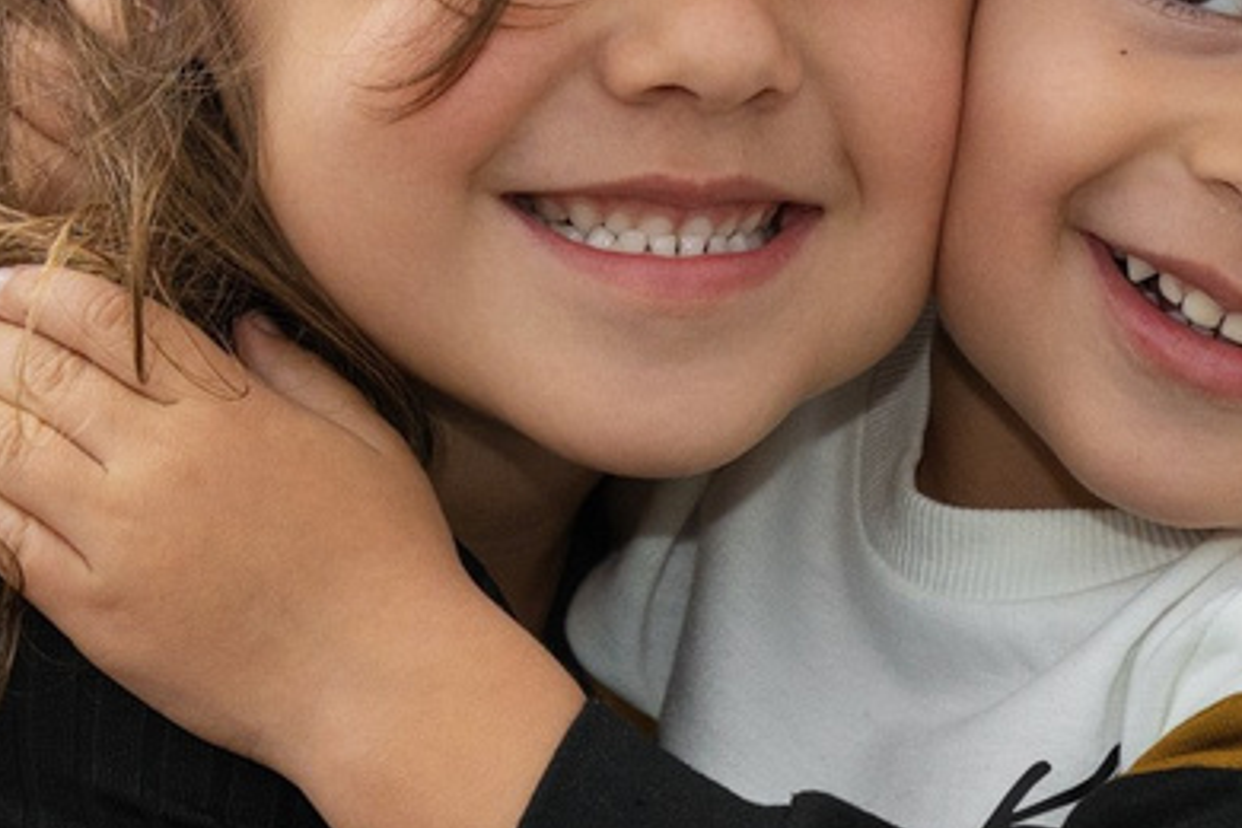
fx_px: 8541
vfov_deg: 5.5
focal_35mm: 248
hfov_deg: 8.3
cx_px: 1204
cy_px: 705
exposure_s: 1/1250
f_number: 4.5
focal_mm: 37.7
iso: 320
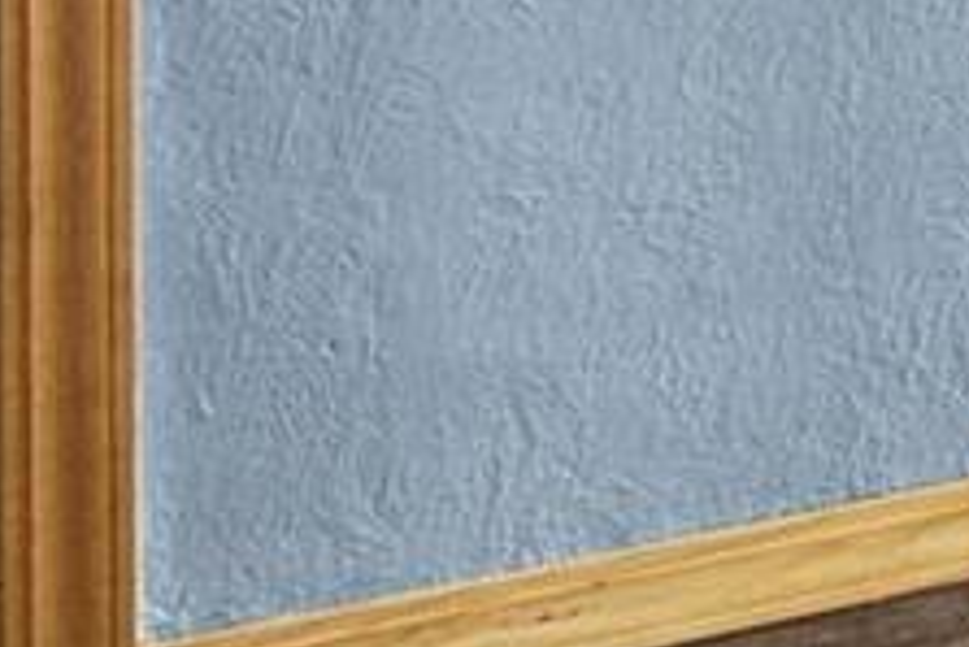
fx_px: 3474
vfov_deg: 9.7
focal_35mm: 129
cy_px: -751
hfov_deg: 11.6
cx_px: 2629
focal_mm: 9
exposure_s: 1/2
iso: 400
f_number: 9
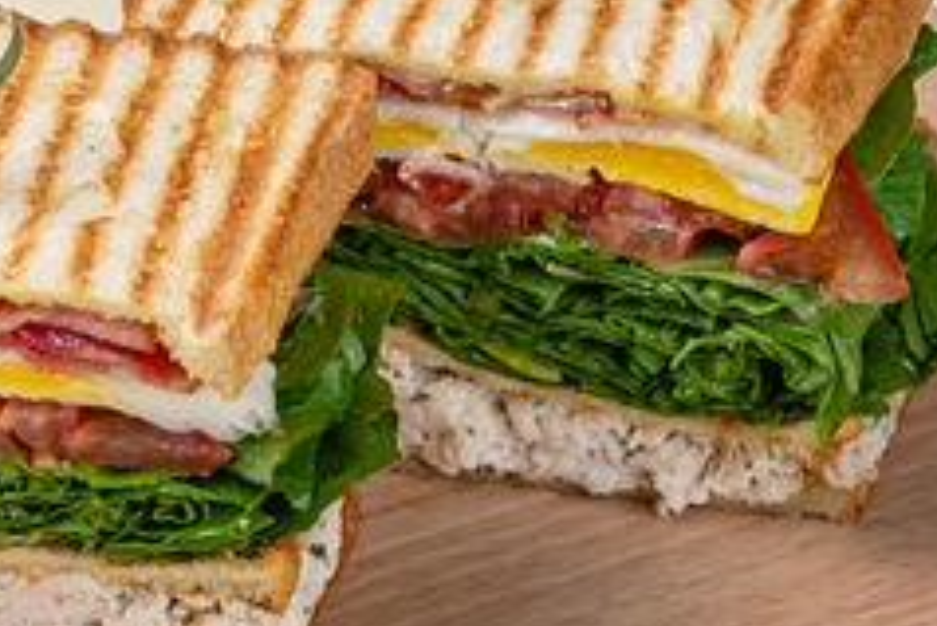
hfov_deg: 4.7
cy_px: 252
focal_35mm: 437
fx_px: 11381
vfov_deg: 3.2
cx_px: 211
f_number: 11
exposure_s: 1/125
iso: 125
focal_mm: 70
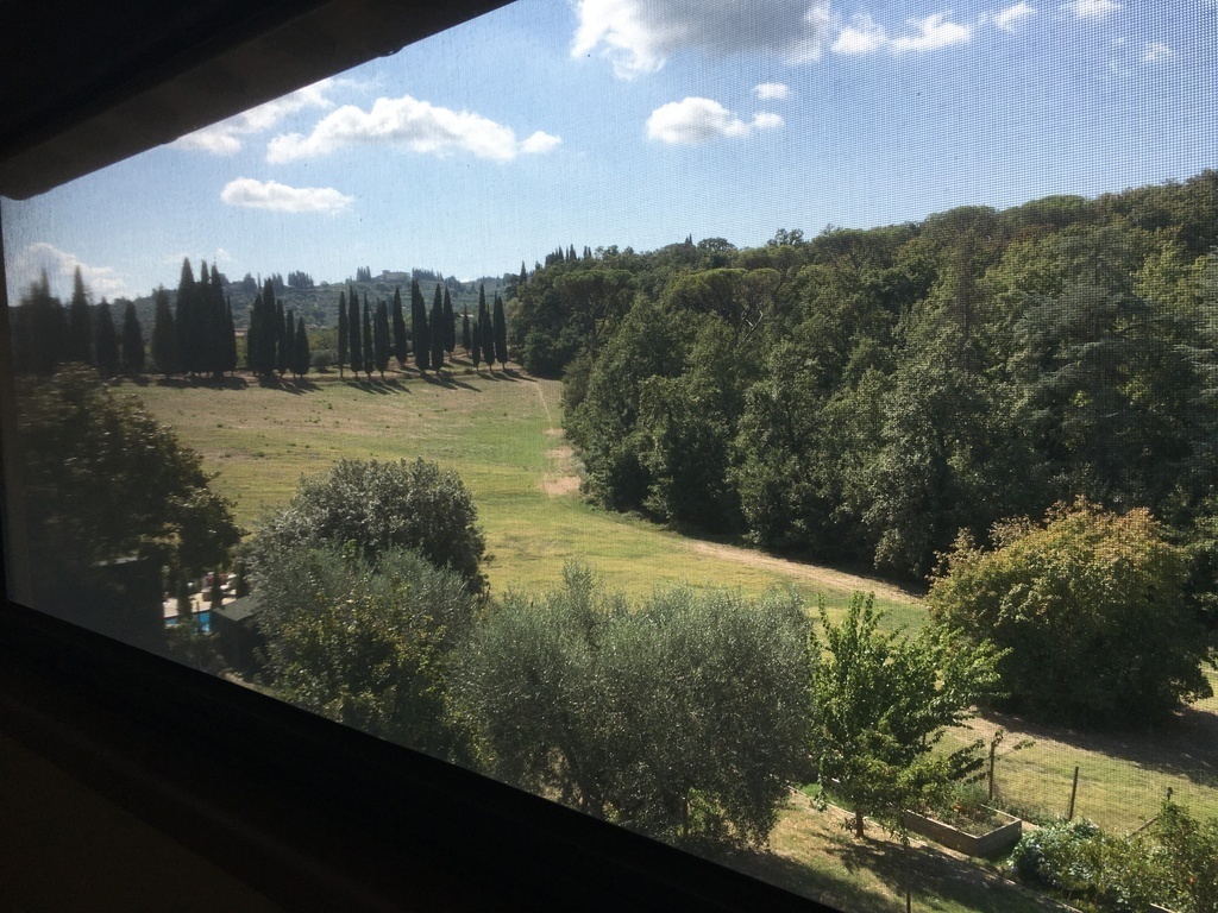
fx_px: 1020
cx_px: 609
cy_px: 456
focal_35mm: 29
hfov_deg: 61.7
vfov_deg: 48.2
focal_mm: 4.15
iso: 25
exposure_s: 1/777
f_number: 2.2
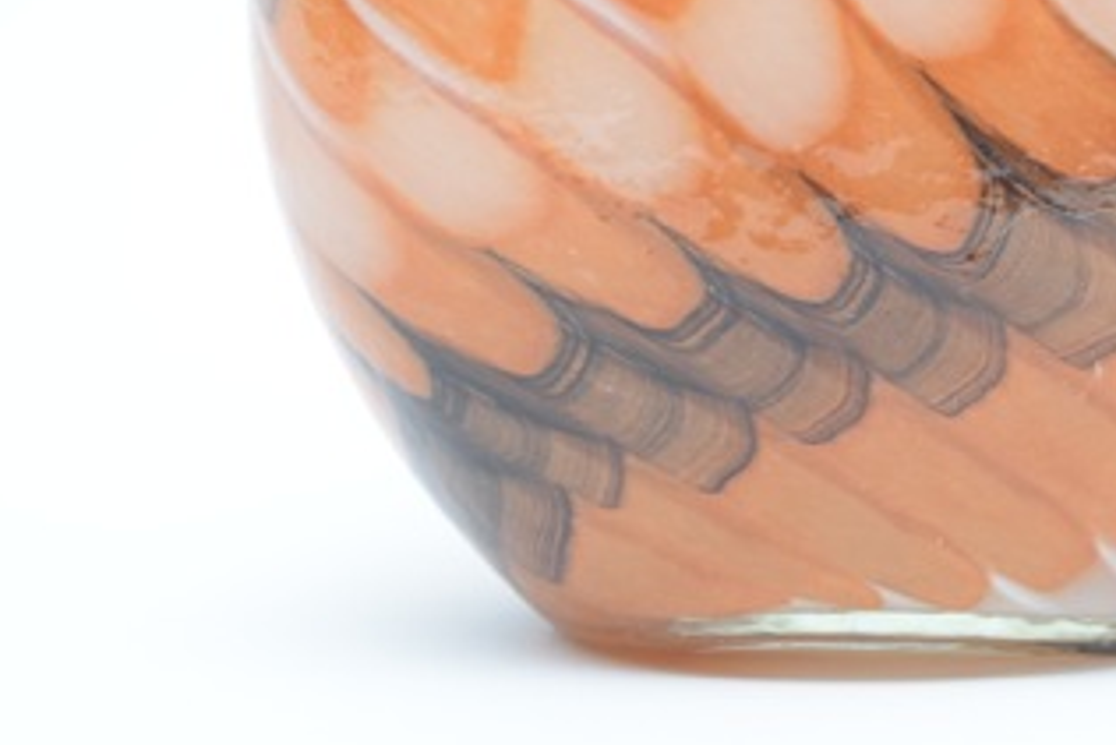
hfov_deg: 12.2
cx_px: 894
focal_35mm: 167
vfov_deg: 8.2
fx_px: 5179
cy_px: 19
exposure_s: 1/125
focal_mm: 55
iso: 1600
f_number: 5.6
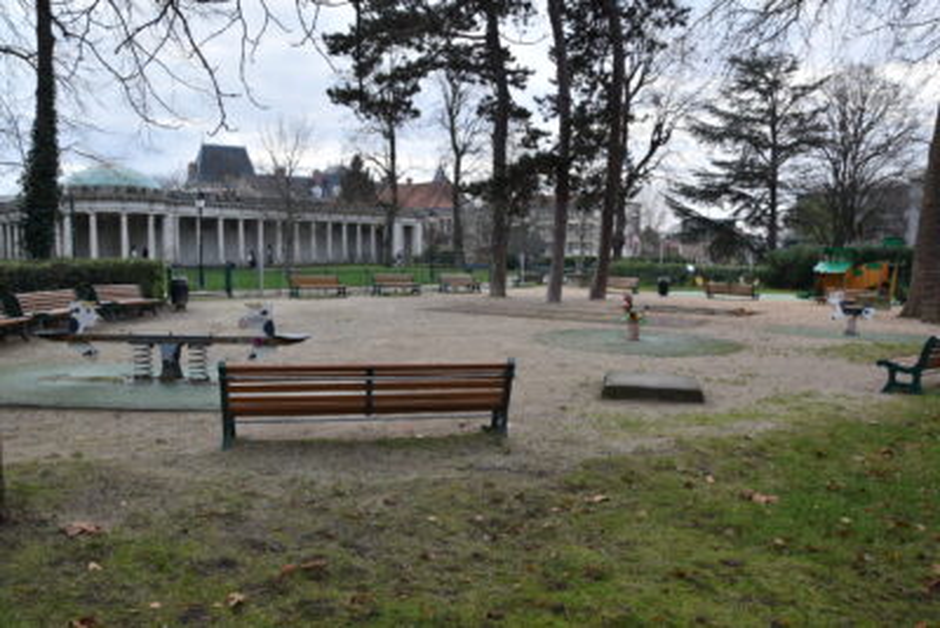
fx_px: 705
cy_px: 314
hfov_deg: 67.4
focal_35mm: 27
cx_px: 470
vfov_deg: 48.0
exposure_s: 1/125
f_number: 5.6
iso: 400
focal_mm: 18
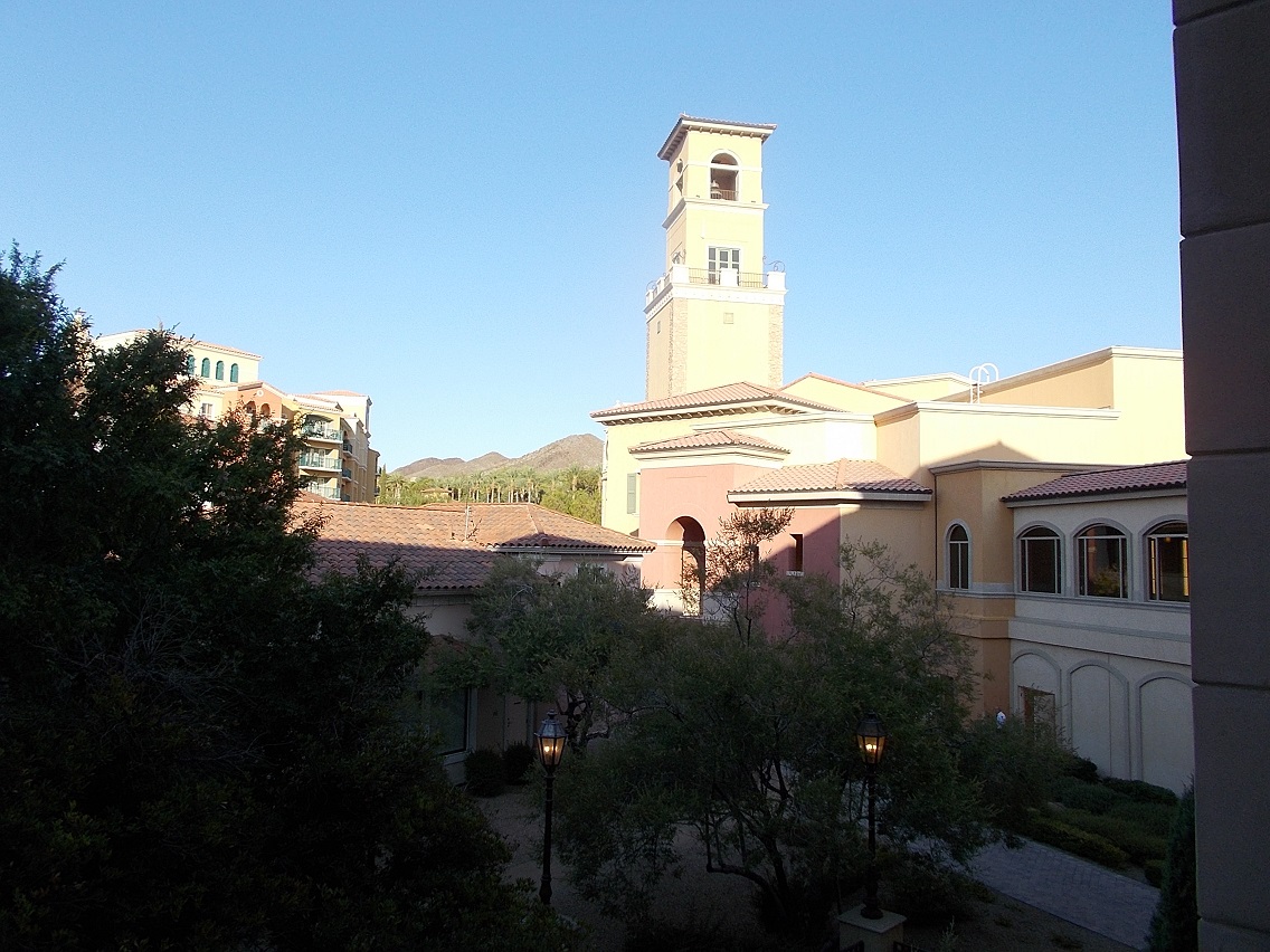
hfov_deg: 67.3
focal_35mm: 26
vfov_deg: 53.1
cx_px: 635
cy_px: 476
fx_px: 954
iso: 80
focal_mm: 4.6
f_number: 3.2
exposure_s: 1/500
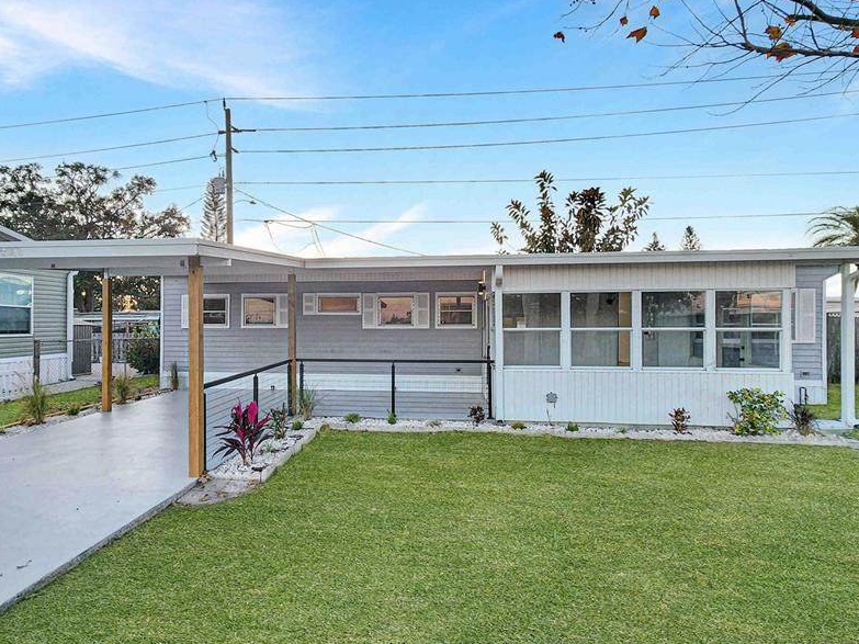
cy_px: 259
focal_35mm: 17
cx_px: 375
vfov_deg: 73.9
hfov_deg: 90.6
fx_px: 422
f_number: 2.2
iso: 50
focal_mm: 2.2
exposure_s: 1/283
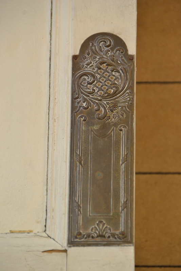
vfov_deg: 5.5
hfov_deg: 3.7
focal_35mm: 375
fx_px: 2829
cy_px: 136
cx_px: 90
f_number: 6.3
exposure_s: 1/10
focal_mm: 250
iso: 400
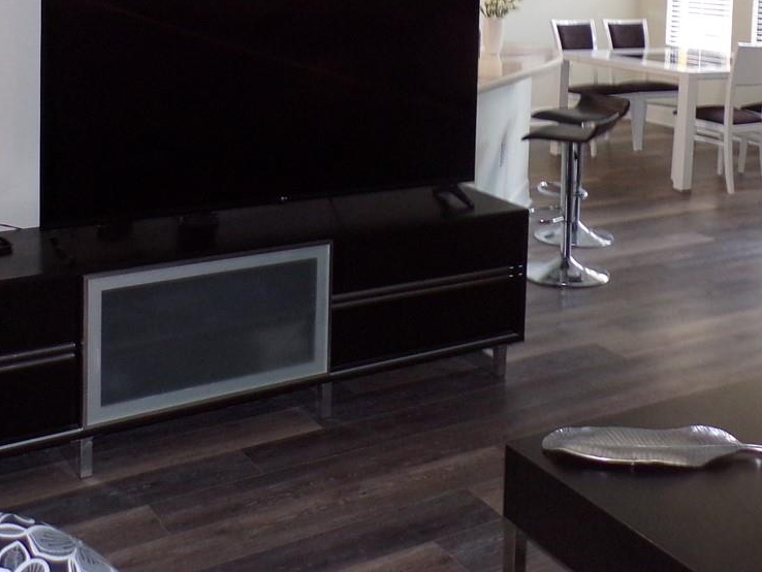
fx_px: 1145
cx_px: 490
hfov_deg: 36.5
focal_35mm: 52
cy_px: 2
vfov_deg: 26.6
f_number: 3
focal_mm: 4.3
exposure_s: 1/34
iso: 200
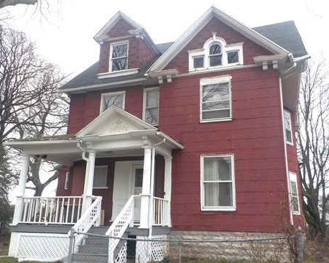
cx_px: 164
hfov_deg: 55.7
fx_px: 311
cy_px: 132
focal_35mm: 32
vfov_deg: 45.8
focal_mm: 4.1
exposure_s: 1/200
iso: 125
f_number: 3.3
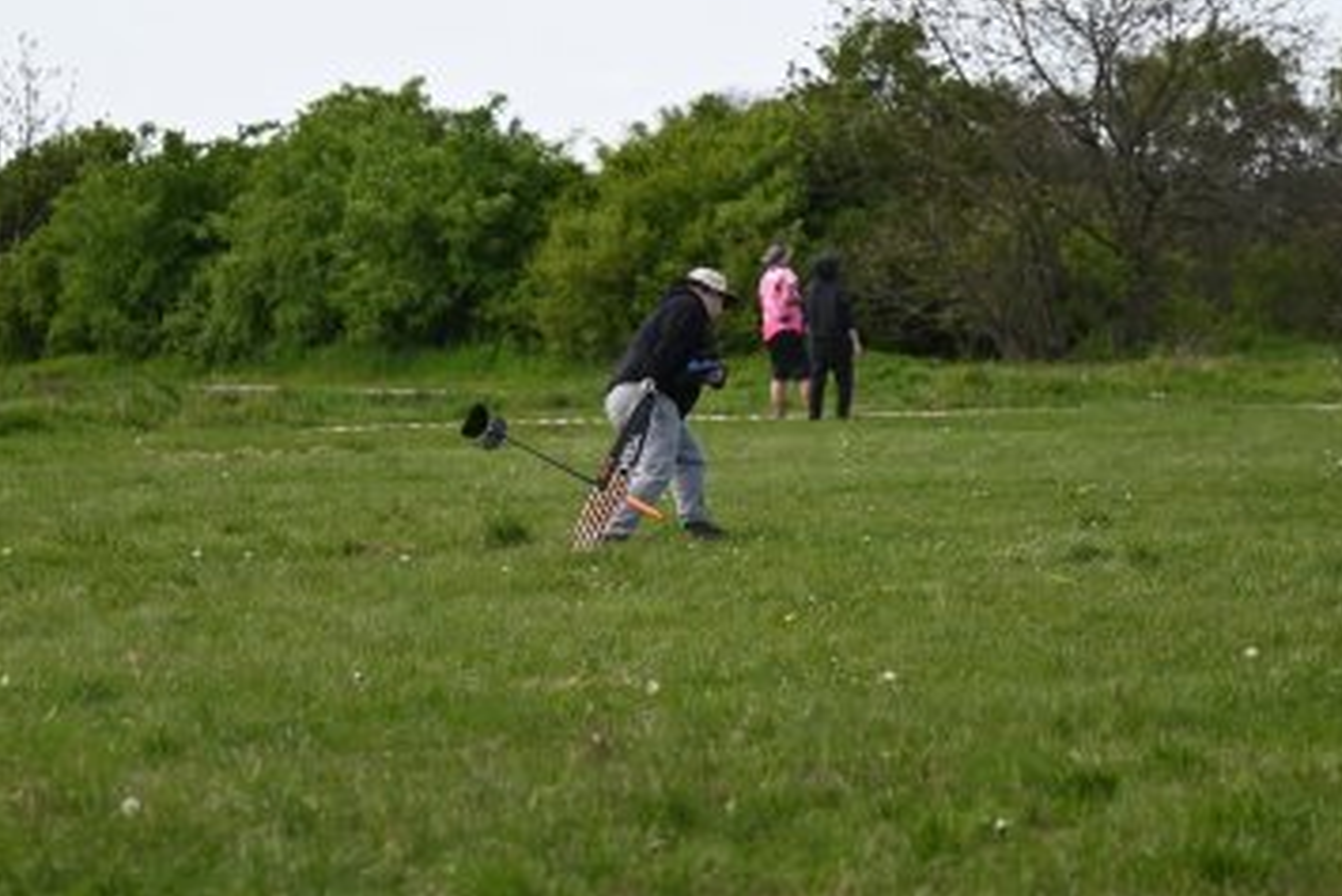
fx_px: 7570
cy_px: 321
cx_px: 660
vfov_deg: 6.8
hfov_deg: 10.1
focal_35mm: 203
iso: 320
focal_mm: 145
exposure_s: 1/1250
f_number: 5
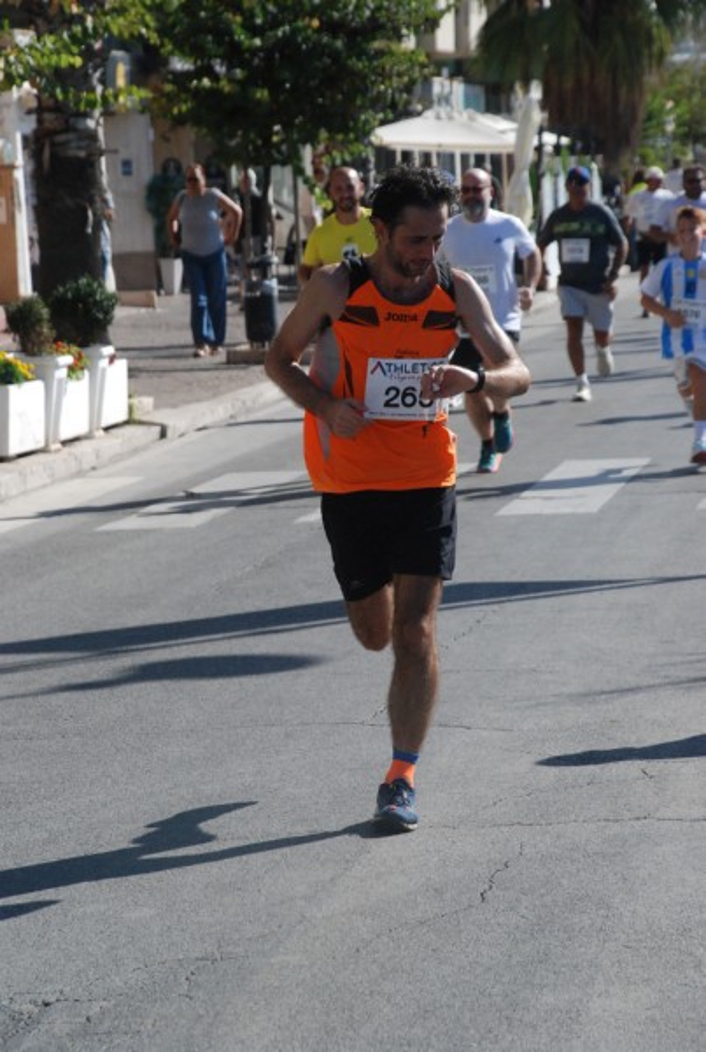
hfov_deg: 9.2
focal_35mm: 150
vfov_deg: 13.7
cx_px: 353
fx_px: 4389
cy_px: 526
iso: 1000
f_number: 7.1
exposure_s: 1/2000
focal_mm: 100
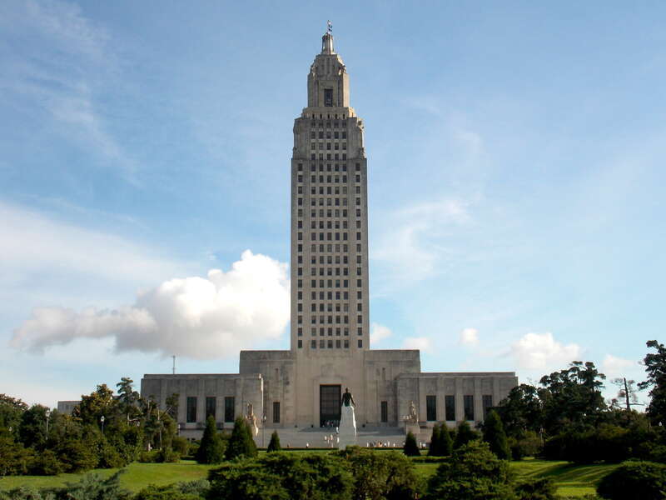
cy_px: 250
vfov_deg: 31.5
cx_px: 333
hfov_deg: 41.2
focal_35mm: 46
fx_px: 885
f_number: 3.7
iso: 80
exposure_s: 1/1000
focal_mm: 8.1
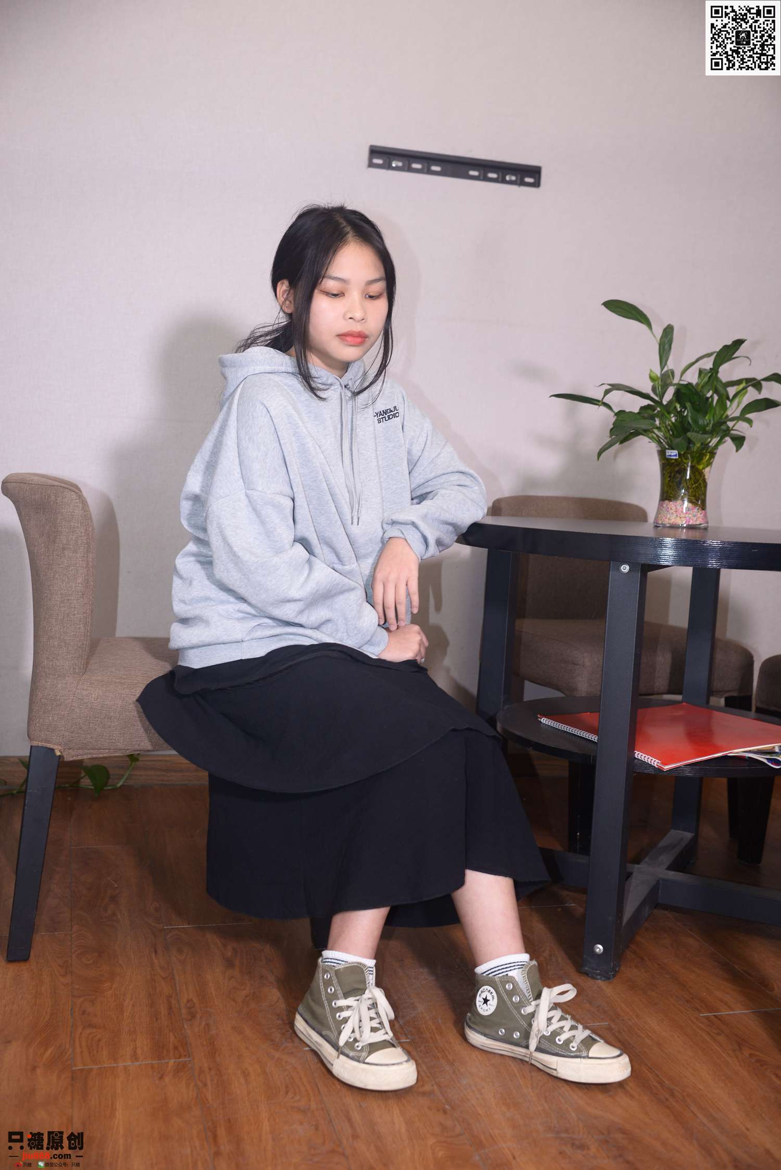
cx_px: 390
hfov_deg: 37.9
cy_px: 585
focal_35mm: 35
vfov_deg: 54.4
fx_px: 1138
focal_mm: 35
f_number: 5.6
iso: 640
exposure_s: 1/60
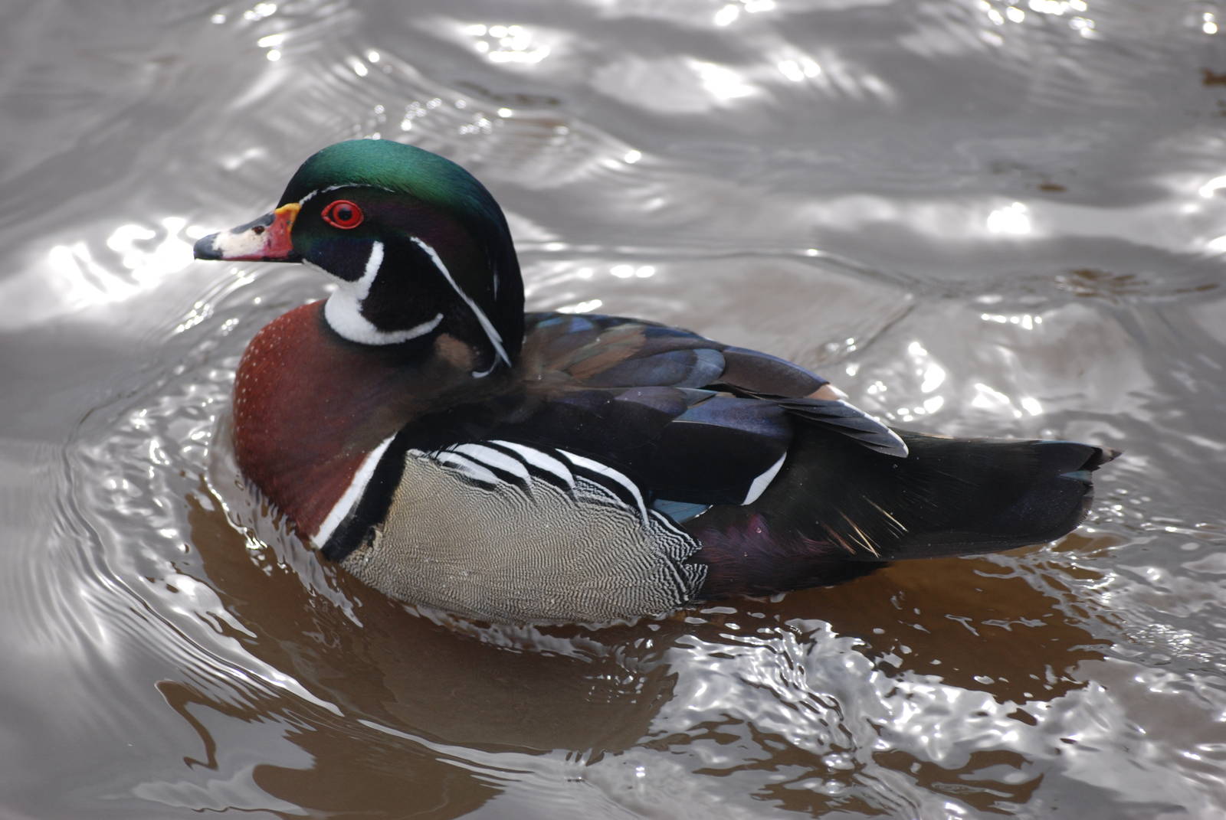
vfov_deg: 4.7
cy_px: 410
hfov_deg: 7.0
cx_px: 613
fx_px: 9973
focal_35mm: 292
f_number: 5
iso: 280
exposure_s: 1/500
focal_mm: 195
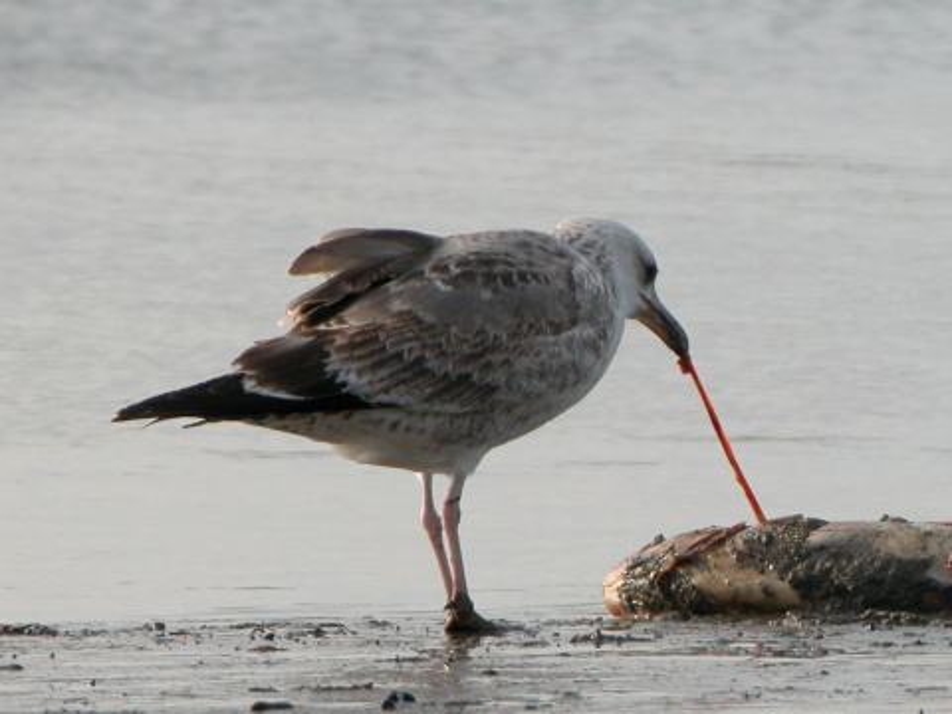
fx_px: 7590
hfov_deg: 7.2
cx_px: 476
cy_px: 357
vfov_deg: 5.4
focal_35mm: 276
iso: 100
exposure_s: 1/500
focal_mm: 71.2
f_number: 5.3
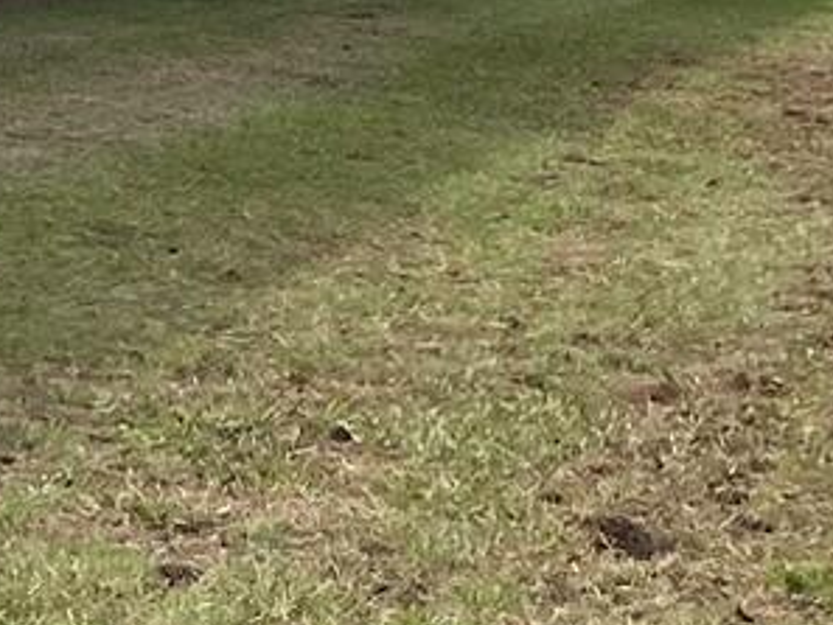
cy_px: -457
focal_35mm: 179
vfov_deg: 8.0
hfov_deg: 9.7
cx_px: -1164
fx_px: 4309
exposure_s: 1/3401
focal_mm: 4.25
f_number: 1.8
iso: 32
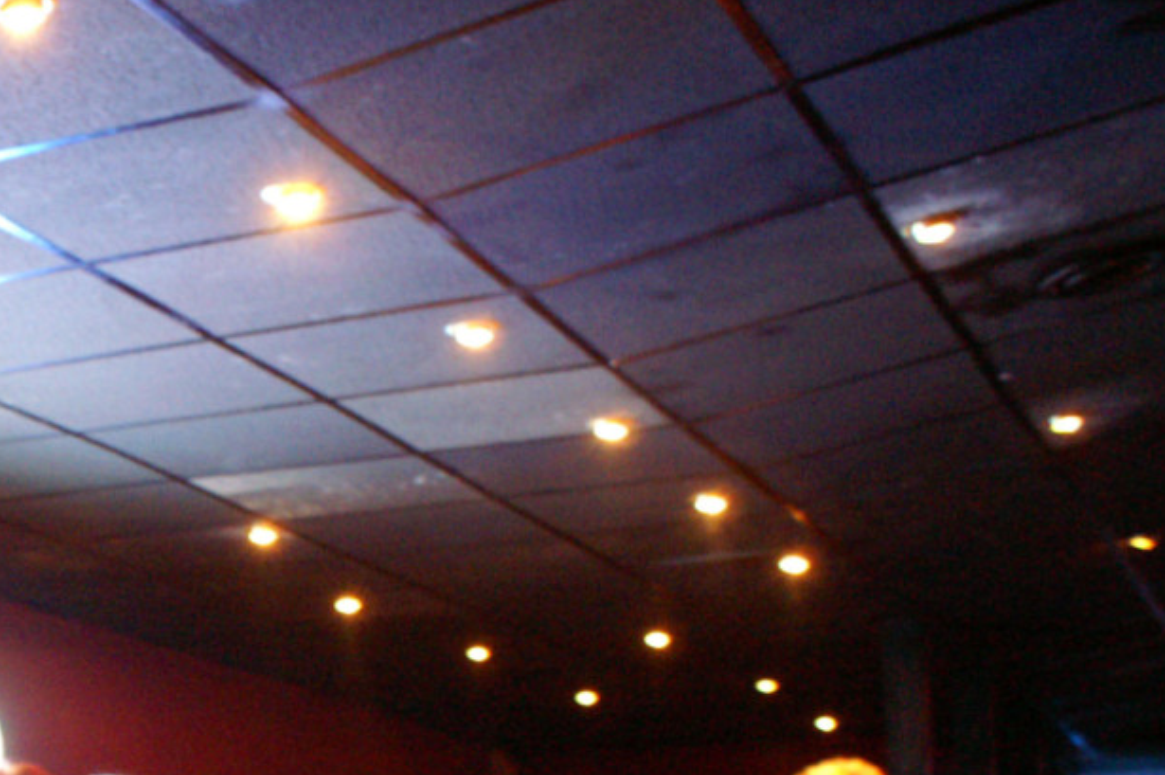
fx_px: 2457
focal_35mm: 76
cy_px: 794
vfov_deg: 17.5
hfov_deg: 23.1
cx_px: -428
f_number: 3.5
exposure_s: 1/5
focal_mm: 18
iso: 1600
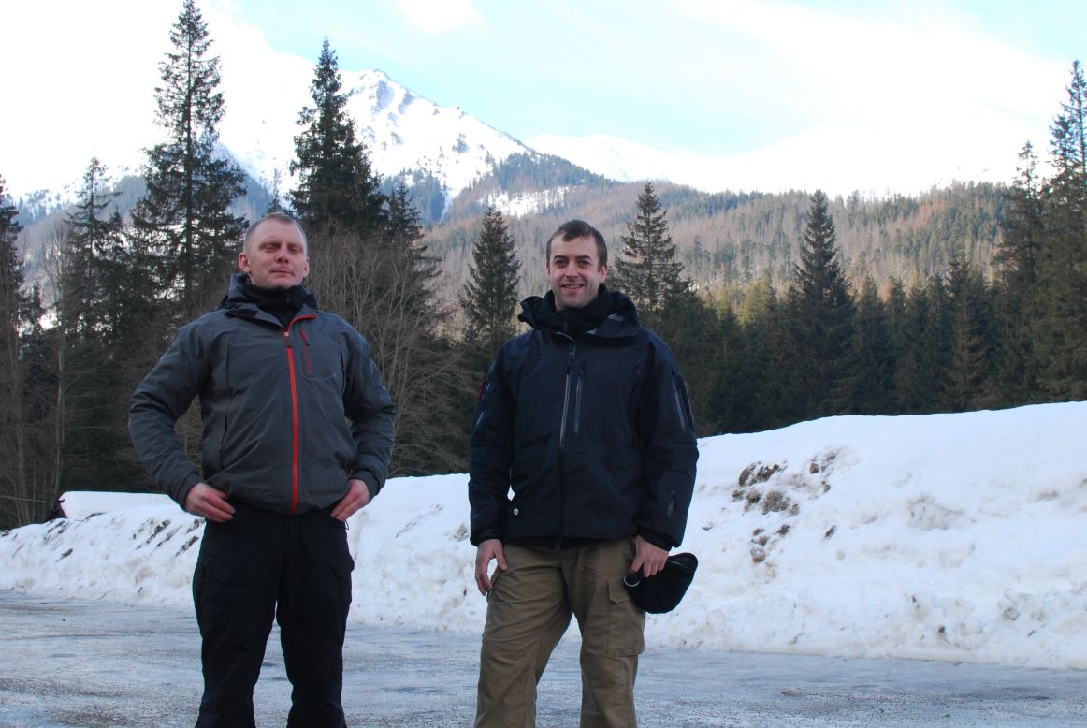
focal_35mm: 52
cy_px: 364
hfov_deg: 37.8
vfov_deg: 25.8
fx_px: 1587
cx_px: 544
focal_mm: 35
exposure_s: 1/60
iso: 200
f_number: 11
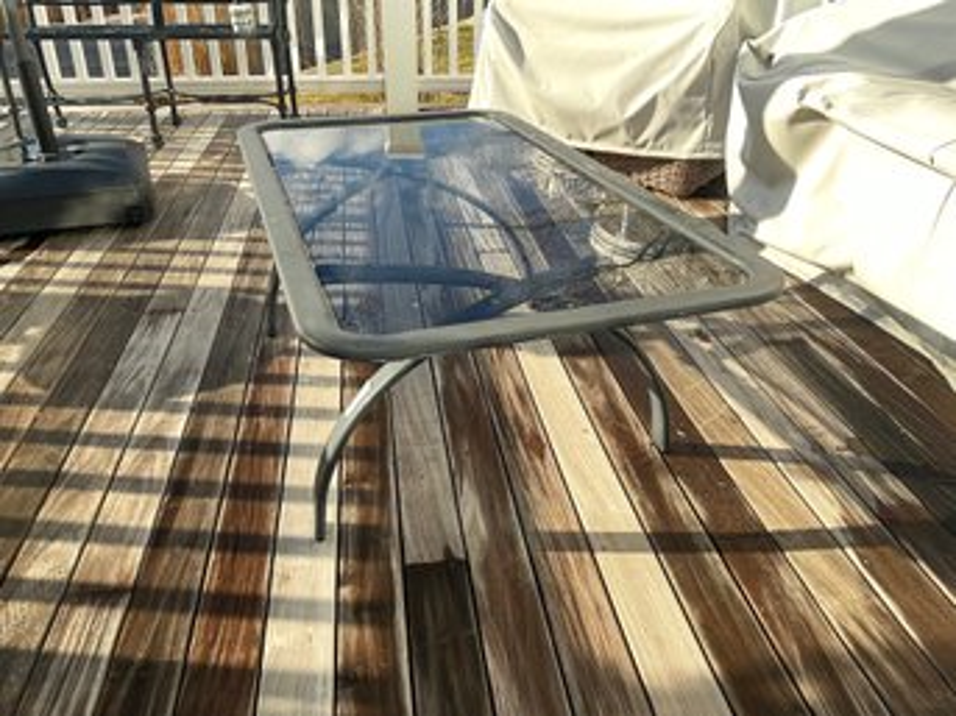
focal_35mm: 29
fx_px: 801
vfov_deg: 48.2
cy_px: 358
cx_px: 478
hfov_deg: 61.7
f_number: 1.8
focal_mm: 3
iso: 16
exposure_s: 1/259
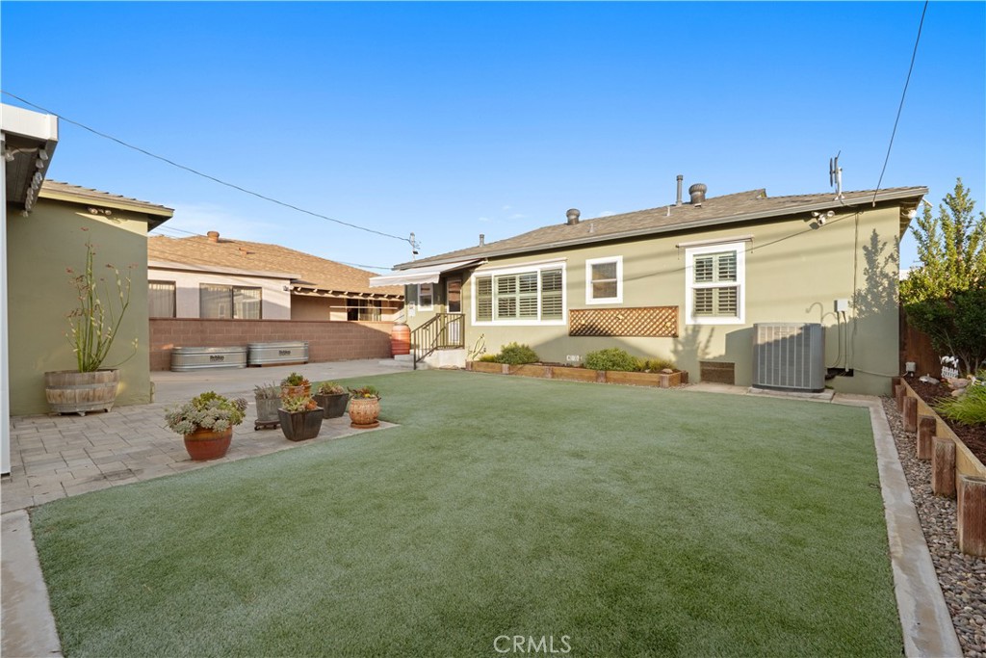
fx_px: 438
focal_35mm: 16
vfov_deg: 73.8
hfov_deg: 96.7
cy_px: 329
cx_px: 493
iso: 160
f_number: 9
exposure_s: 1/30
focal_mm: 16
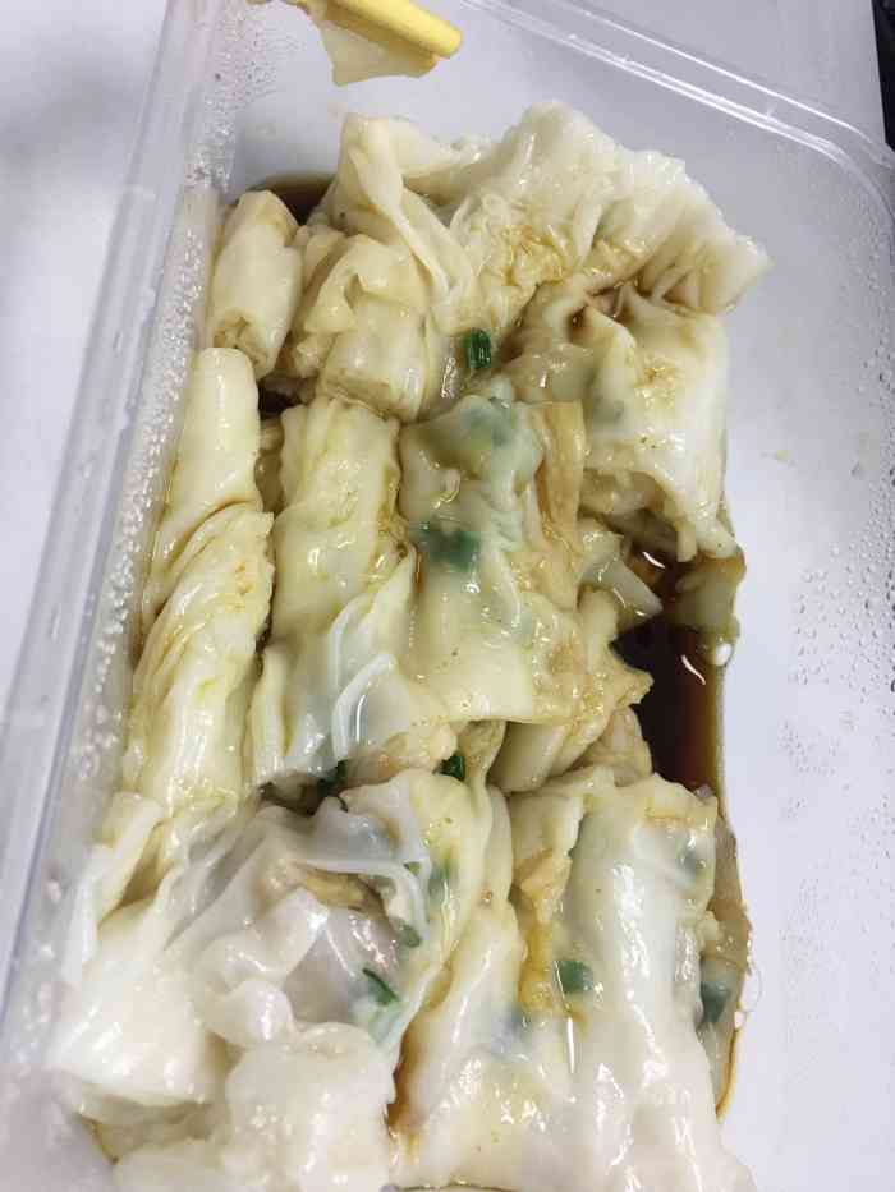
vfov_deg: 61.7
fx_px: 1000
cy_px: 596
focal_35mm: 29
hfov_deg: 48.2
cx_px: 448
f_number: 2.2
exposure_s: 1/33
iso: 64
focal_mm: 4.15
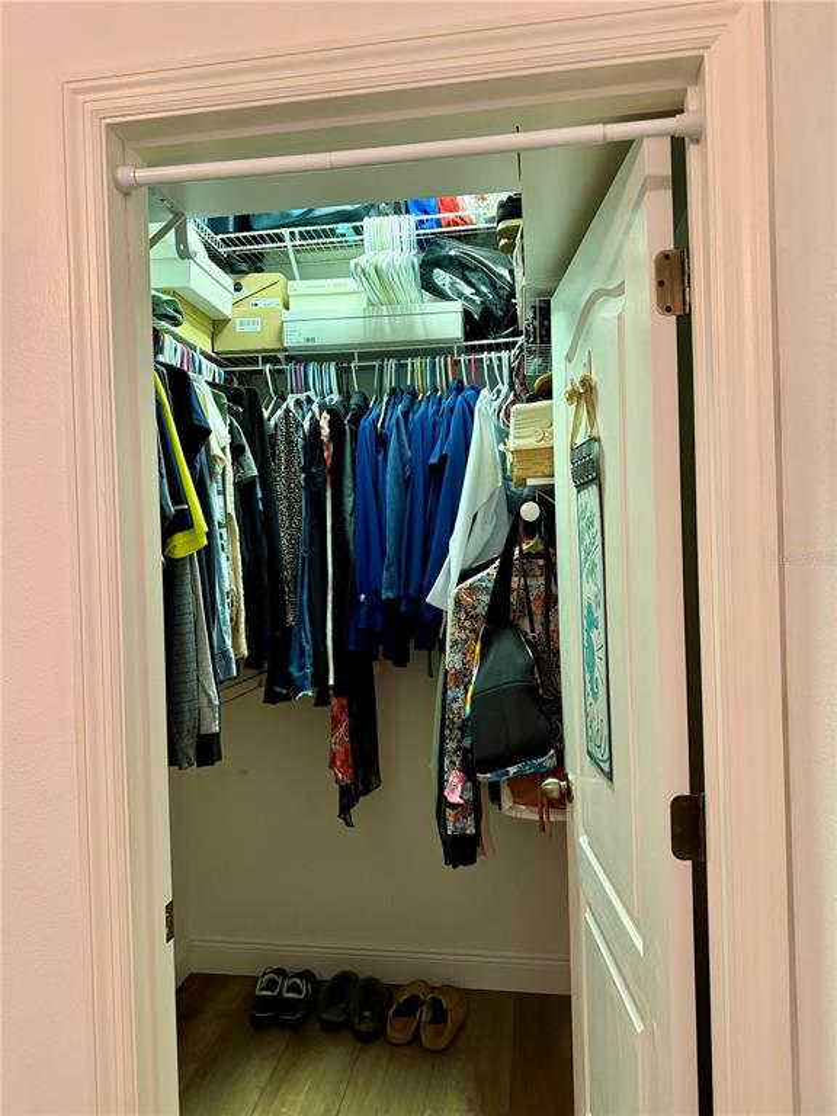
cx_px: 418
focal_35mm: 24
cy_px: 558
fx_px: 774
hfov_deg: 56.8
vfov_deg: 71.6
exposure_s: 1/60
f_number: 1.78
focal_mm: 6.76
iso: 500
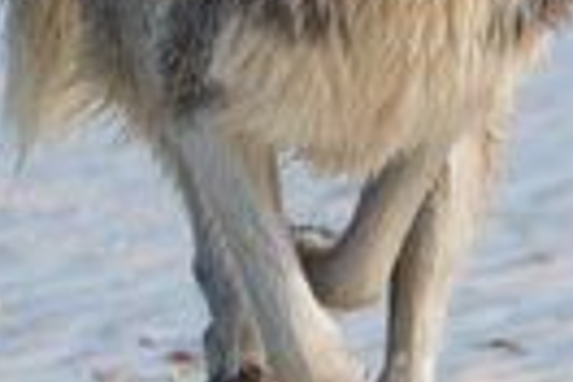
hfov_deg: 1.1
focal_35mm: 1821
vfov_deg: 0.8
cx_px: 295
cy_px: 109
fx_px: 28982
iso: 200
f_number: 8
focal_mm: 400
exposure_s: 1/1600
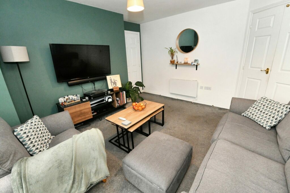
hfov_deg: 100.4
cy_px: 96
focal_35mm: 15
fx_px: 121
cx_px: 145
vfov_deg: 77.2
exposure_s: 1/60
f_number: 10
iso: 6400
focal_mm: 15
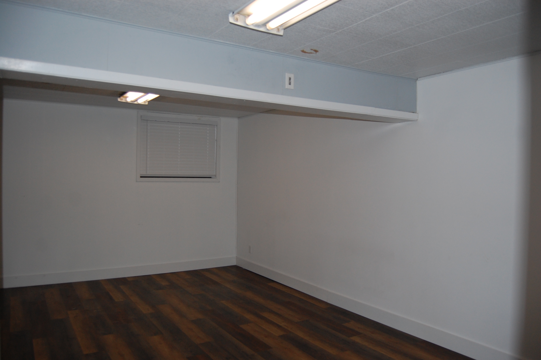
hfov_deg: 67.4
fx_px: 405
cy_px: 180
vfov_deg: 47.8
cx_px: 270
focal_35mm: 27
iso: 400
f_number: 3.5
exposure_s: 1/60
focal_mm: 18
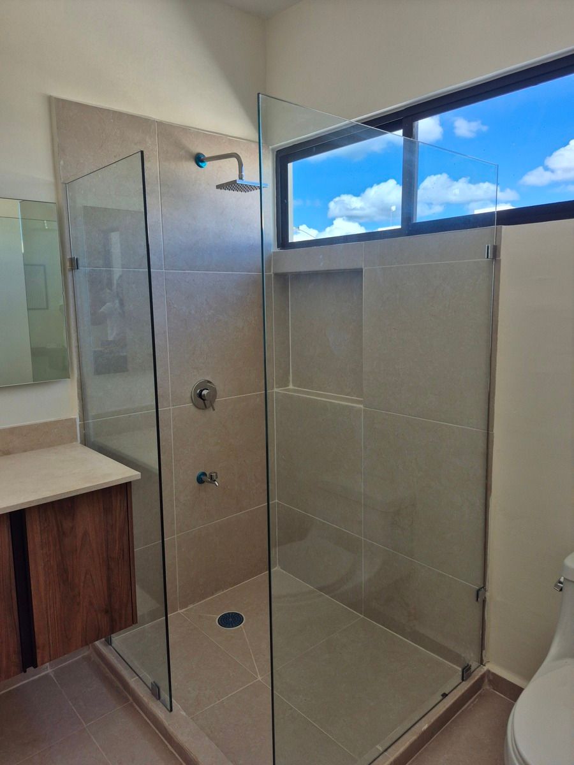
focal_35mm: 23
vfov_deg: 73.9
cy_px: 382
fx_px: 509
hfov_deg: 58.9
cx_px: 287
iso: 25
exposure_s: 1/624
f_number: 1.8
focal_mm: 5.4
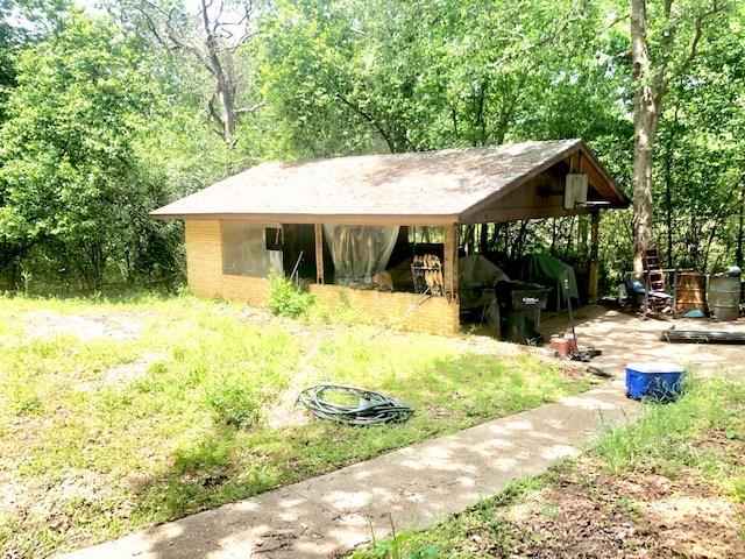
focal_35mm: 28
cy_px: 280
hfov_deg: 63.4
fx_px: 603
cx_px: 372
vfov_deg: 49.7
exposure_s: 1/149
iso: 20
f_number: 1.8
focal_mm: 4
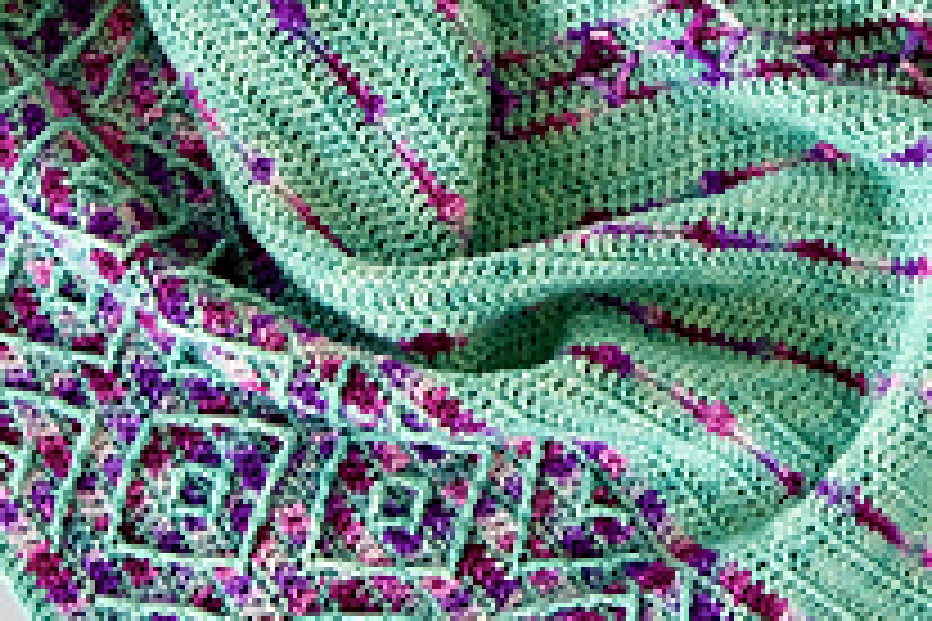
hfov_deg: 20.6
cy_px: 164
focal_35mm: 99
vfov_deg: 13.8
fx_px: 2563
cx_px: 531
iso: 1000
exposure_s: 1/100
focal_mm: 21.2
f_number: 4
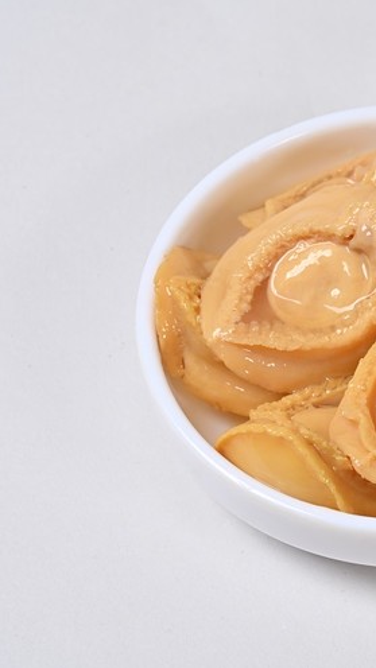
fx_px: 3368
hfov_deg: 6.4
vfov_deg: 11.3
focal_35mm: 190
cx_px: 430
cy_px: 334
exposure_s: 1/160
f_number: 16
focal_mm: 120
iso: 200
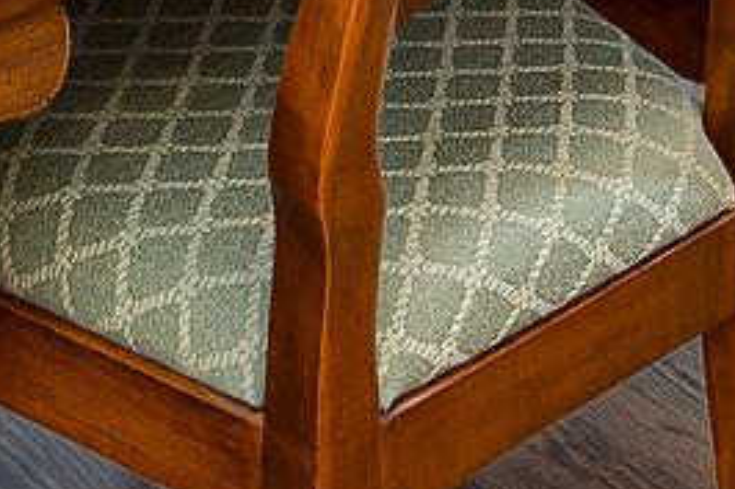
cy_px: -1232
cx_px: 99
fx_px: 2673
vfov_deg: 8.0
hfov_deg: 15.5
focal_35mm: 131
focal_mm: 17
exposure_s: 1/200
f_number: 9
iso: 320
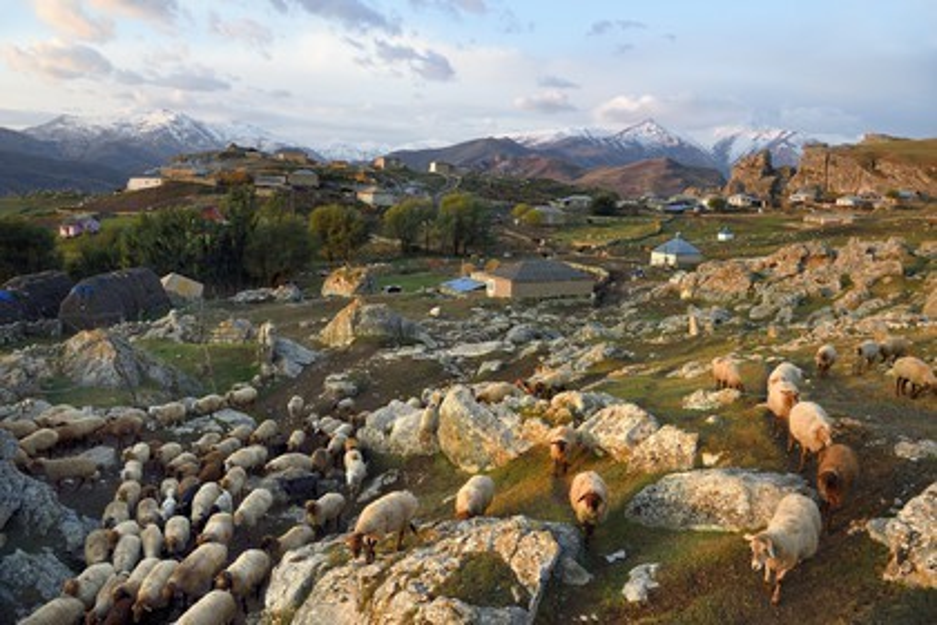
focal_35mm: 24
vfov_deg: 53.1
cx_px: 468
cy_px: 312
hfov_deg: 73.7
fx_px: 625
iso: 800
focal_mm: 24
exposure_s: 1/160
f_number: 9
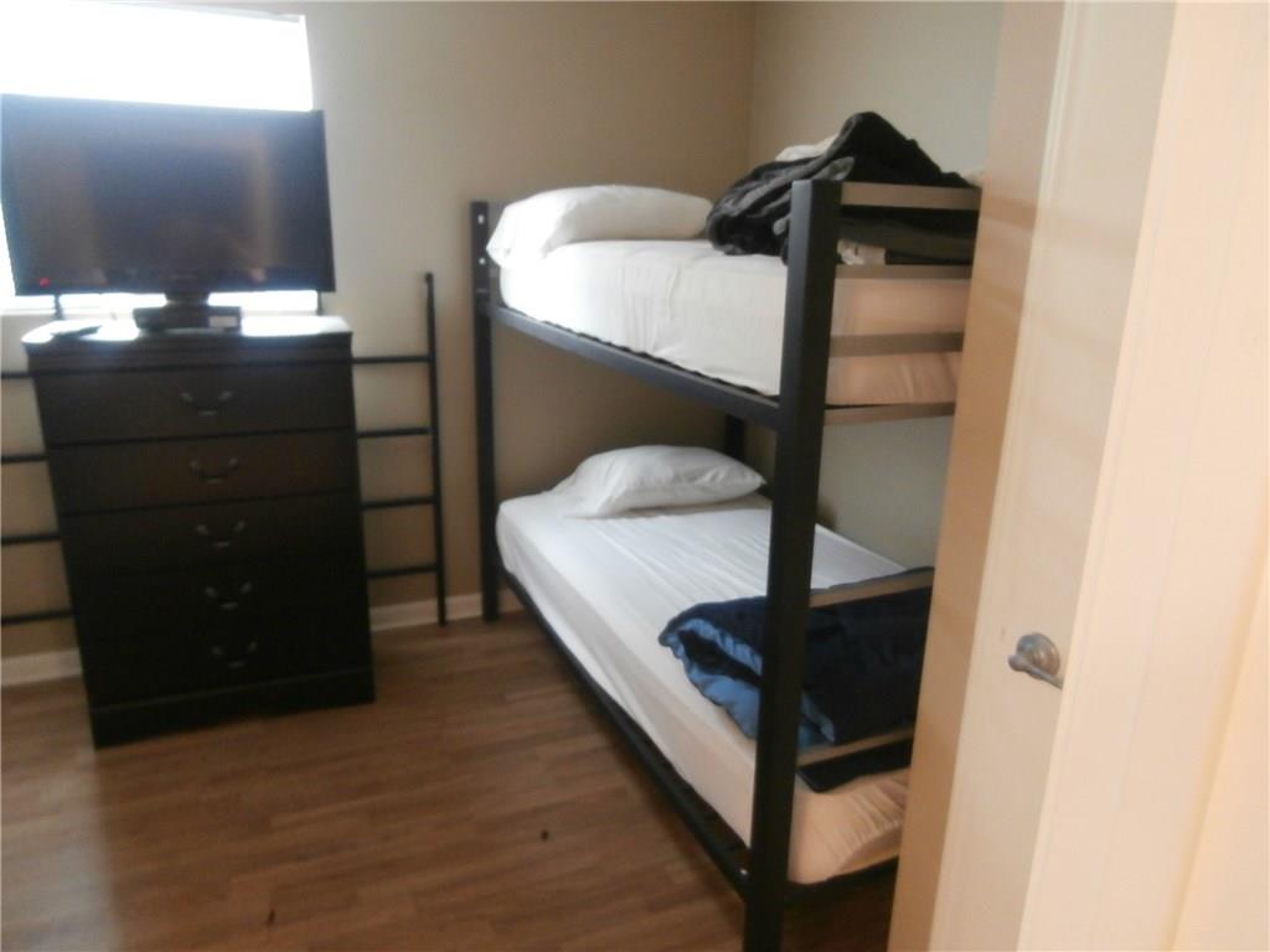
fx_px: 881
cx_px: 635
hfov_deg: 71.6
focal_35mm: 24
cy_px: 476
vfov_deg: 56.8
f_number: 3
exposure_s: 1/5
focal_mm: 4.2
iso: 400
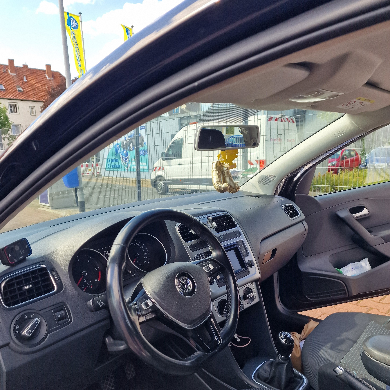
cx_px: 190
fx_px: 357
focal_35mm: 28
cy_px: 225
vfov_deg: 57.0
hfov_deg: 57.3
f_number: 1.8
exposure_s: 1/271
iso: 50
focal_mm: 6.4
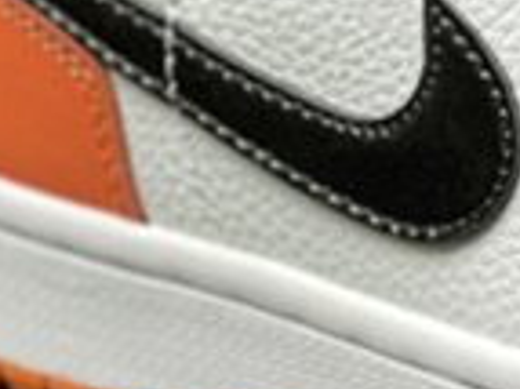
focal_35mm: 331
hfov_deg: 5.9
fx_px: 4968
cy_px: -64
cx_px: 953
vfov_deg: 4.5
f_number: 2.2
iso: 250
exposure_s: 1/96
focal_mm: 7.5
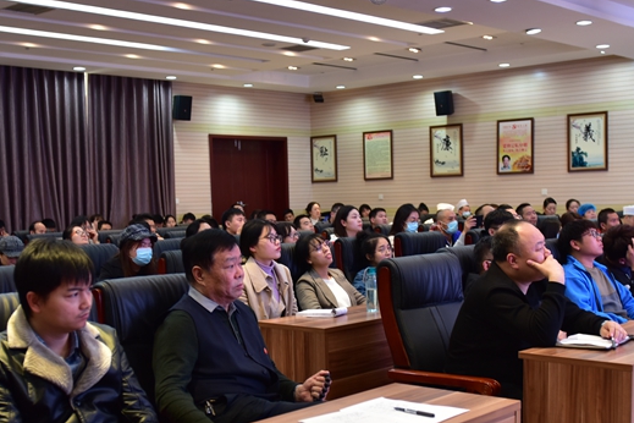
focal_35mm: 54
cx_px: 310
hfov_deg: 36.9
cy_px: 279
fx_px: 951
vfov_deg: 24.9
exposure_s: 1/40
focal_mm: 35
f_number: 4
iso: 800
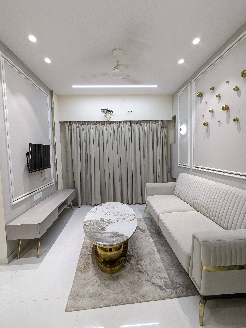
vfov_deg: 94.5
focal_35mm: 16
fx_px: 152
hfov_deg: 78.1
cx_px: 123
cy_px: 164
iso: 275
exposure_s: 1/100
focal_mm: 2.35
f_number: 2.2
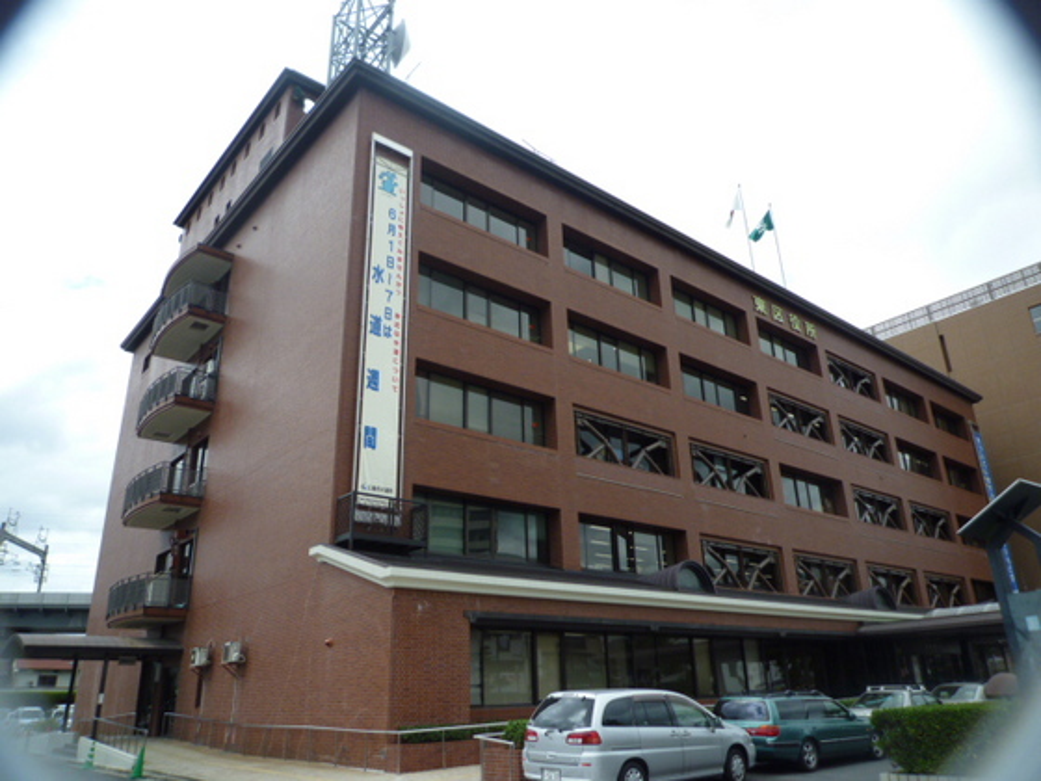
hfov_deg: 69.4
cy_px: 390
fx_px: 752
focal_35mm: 25
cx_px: 520
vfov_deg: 54.9
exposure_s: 1/500
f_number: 3.5
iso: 100
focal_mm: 4.4
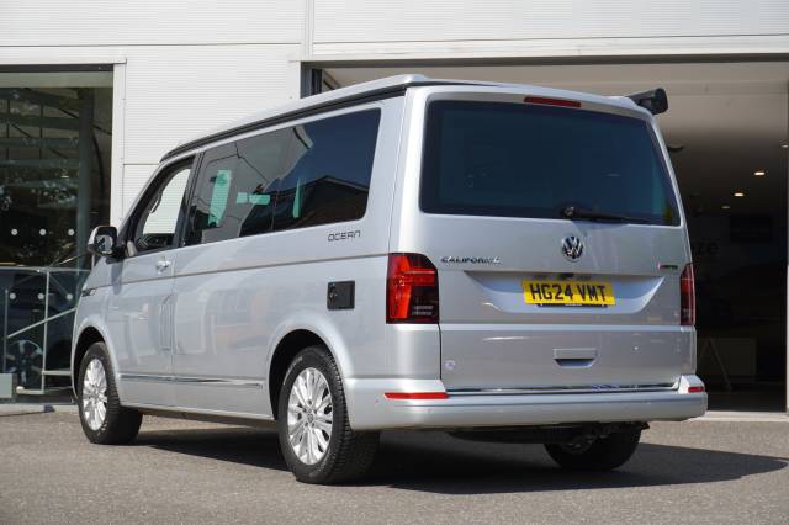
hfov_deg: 31.2
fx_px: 1413
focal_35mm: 64
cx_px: 394
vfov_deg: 21.1
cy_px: 262
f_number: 6.3
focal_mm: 43
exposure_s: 1/200
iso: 100
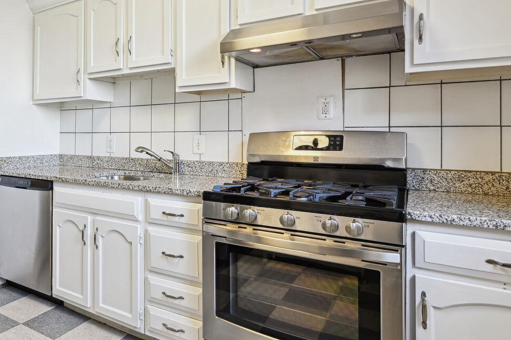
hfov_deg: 67.7
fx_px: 355
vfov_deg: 51.0
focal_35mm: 25
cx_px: 139
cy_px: 142
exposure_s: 1/10
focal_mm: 14
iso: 200
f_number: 9
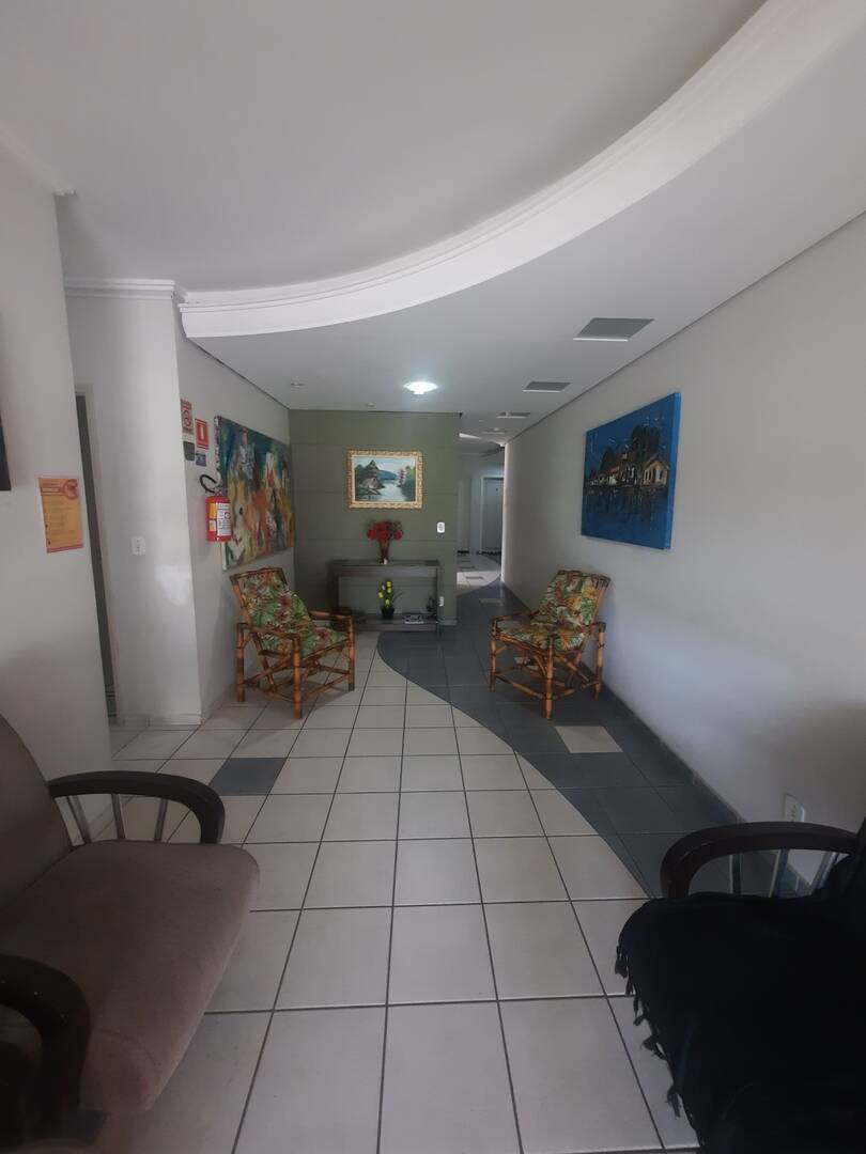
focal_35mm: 13
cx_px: 433
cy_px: 577
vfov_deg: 106.2
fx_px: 434
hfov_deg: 89.9
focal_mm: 1.74
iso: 160
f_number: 2.2
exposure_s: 1/30
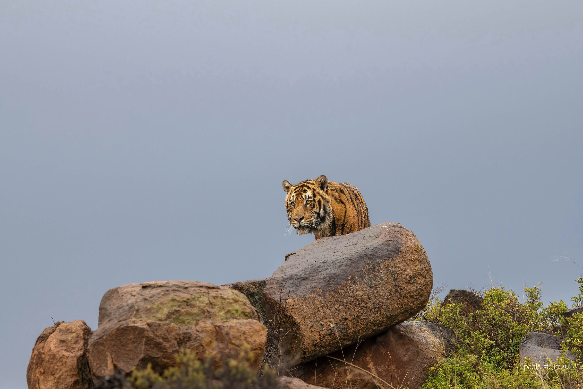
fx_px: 2591
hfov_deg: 12.8
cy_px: 194
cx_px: 292
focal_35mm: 160
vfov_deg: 8.6
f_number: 7.1
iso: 800
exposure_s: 1/500
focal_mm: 160
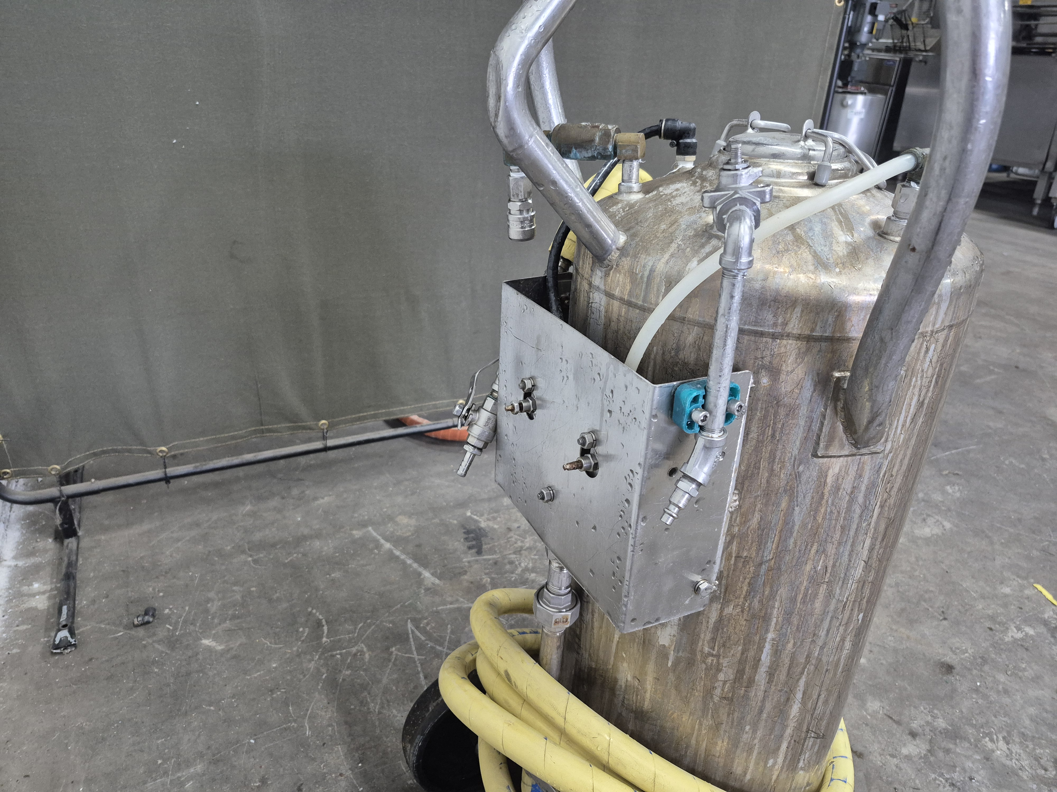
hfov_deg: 73.9
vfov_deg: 58.9
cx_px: 528
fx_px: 702
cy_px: 396
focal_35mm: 23
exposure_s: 1/120
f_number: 1.8
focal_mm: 5.4
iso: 800
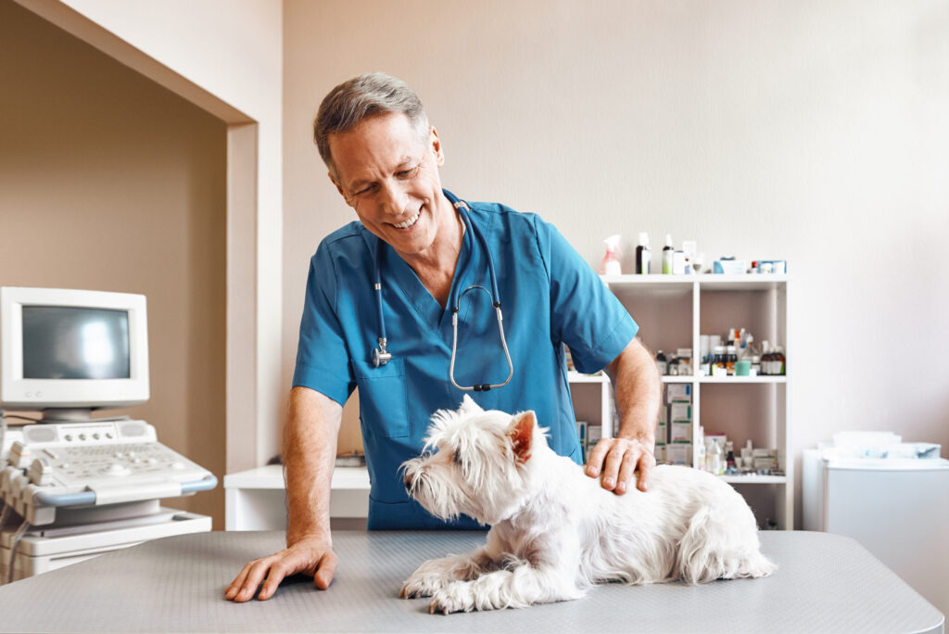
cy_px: 317
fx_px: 844
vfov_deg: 41.2
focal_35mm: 32
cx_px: 474
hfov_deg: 58.7
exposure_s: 1/100
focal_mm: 32
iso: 500
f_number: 4
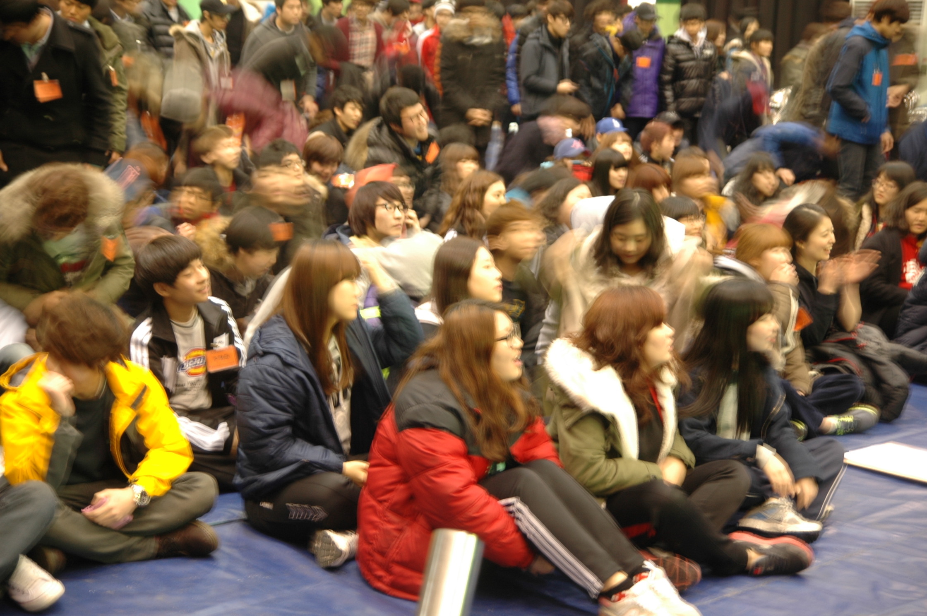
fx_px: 1620
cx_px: 464
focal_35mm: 63
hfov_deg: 31.9
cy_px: 308
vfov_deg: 21.5
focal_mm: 42
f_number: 2.8
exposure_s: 1/4
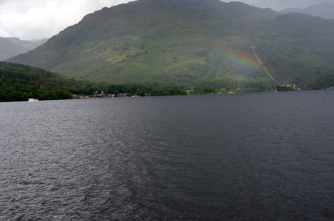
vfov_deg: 23.9
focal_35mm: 56
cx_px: 184
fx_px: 518
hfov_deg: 35.7
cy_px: 60
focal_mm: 24
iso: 320
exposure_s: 1/500
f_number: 5.6
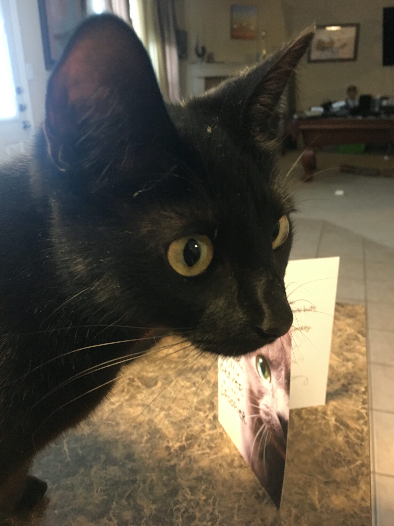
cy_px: 263
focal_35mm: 29
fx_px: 440
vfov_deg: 61.7
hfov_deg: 48.2
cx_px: 197
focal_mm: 4.15
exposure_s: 1/17
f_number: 2.2
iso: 200
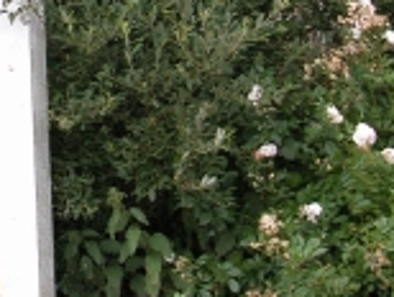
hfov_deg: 16.7
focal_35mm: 116
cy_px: 31
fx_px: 1322
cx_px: 28
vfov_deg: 12.7
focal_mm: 8.9
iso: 100
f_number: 3.5
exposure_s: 1/77
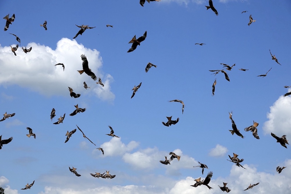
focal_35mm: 100
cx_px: 146
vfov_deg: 13.7
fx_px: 808
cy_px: 97
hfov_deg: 20.4
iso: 100
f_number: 5.6
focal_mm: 36.72
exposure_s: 1/1000
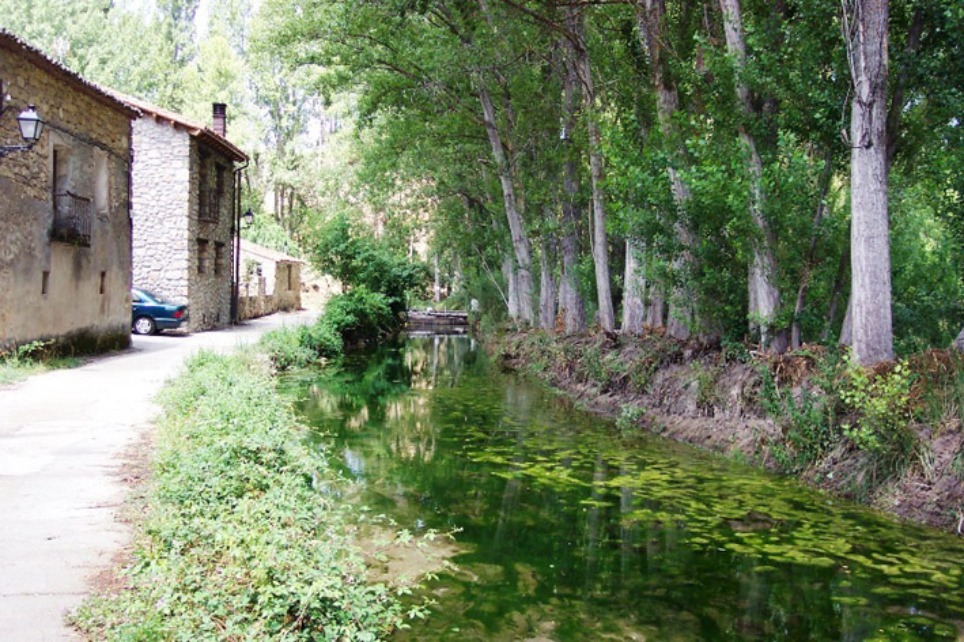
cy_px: 321
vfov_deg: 35.0
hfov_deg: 50.7
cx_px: 482
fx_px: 1017
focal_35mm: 38
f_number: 2.8
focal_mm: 8
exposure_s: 1/250
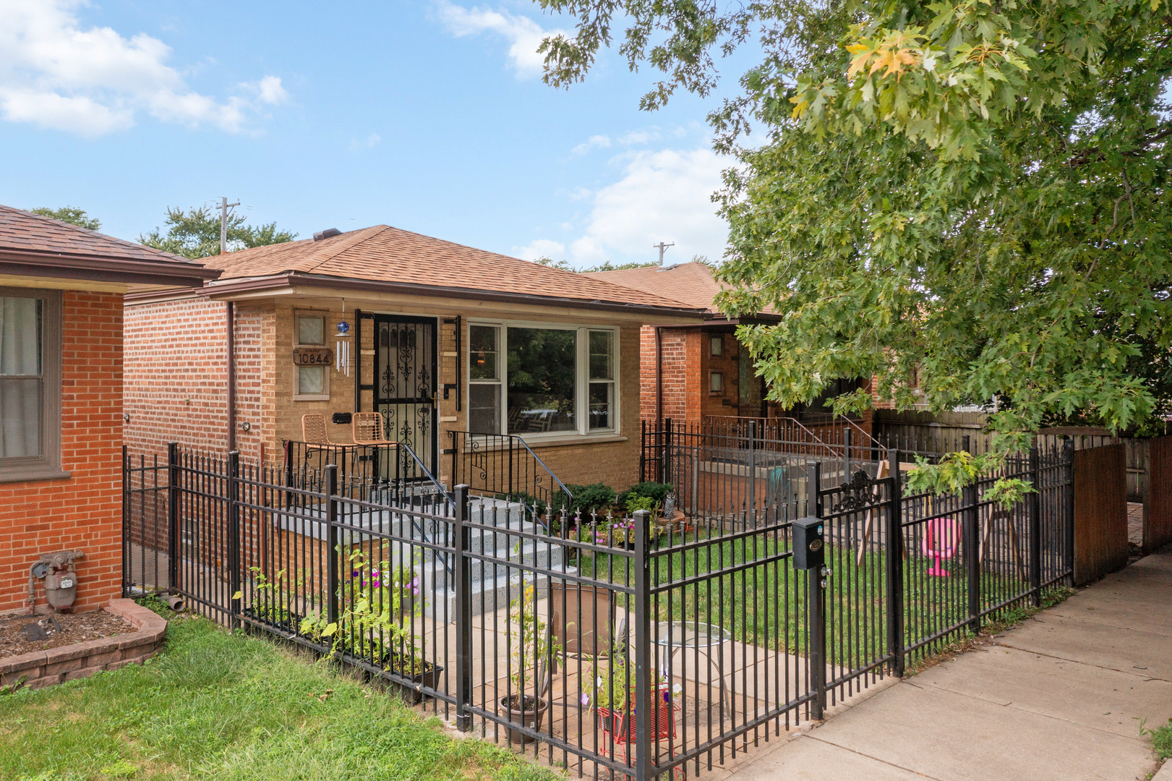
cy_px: 390
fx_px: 911
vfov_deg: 46.4
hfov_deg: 65.5
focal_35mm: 28
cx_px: 586
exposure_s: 1/120
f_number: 4
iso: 100
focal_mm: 10.26
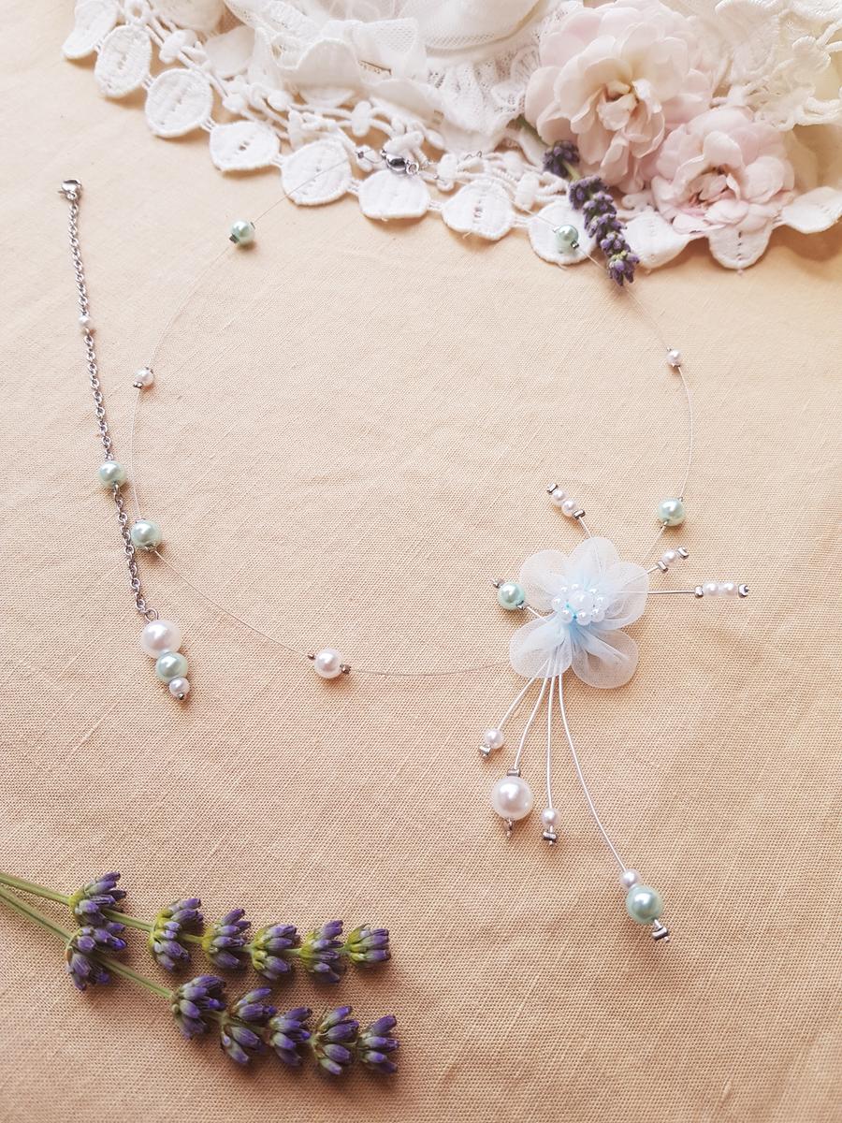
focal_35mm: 26
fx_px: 843
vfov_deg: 67.3
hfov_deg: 53.1
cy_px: 562
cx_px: 421
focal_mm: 4.2
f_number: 1.7
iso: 40
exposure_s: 1/602
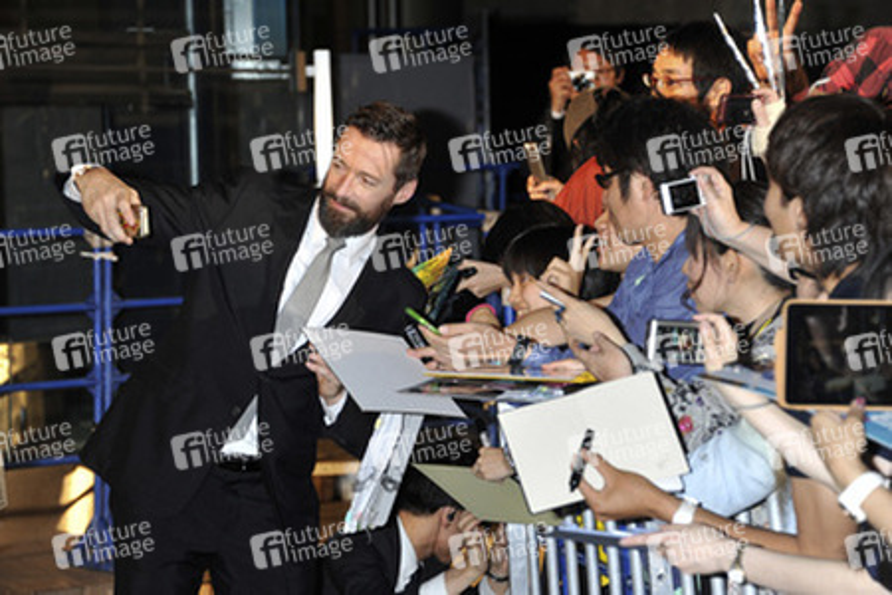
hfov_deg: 16.4
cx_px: 446
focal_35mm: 125
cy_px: 298
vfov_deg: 11.0
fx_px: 3097
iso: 1000
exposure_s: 1/320
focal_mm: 125
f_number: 5.6
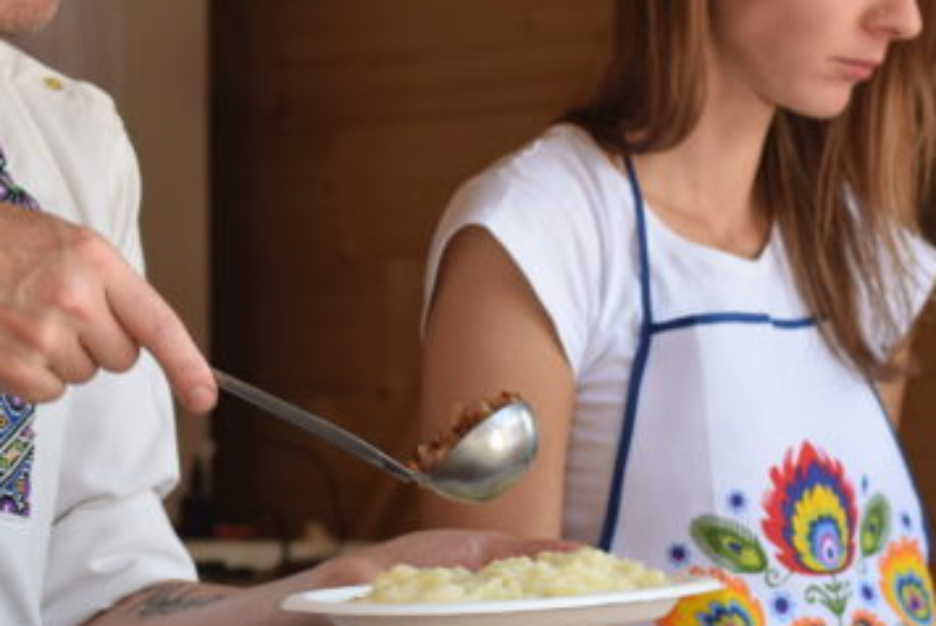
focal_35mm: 162
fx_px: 4215
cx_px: 334
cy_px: 327
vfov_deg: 8.5
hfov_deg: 12.7
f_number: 4
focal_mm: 50
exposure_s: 1/100
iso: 100
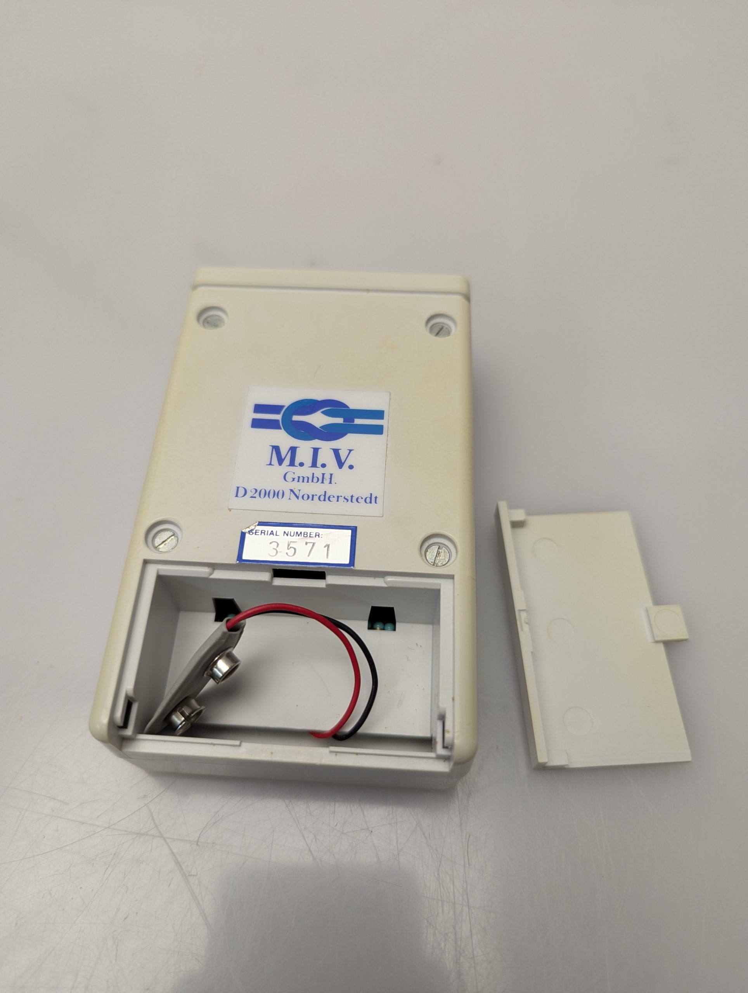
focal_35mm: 24
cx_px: 374
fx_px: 690
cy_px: 496
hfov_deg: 56.9
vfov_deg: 71.5
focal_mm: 6.81
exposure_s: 1/100
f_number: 1.85
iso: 53
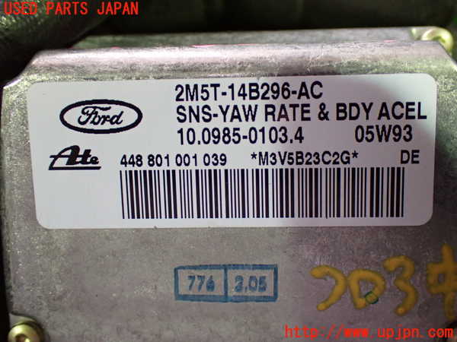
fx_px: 581
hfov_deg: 42.9
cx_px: 228
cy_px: 171
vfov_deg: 32.9
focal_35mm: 44
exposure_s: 1/50
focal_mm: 7.84
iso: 800
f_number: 2.9
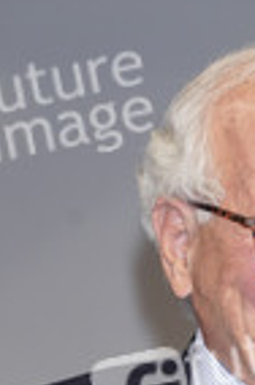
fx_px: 2712
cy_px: 523
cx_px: 309
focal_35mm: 254
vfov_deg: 8.0
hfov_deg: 5.4
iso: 2000
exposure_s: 1/160
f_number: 6.3
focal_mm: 90
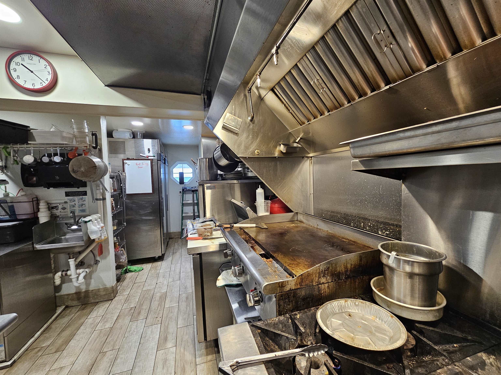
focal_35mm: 13
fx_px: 188
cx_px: 250
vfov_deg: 89.9
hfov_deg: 106.2
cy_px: 188
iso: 250
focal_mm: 2.2
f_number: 2.2
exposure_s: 1/60
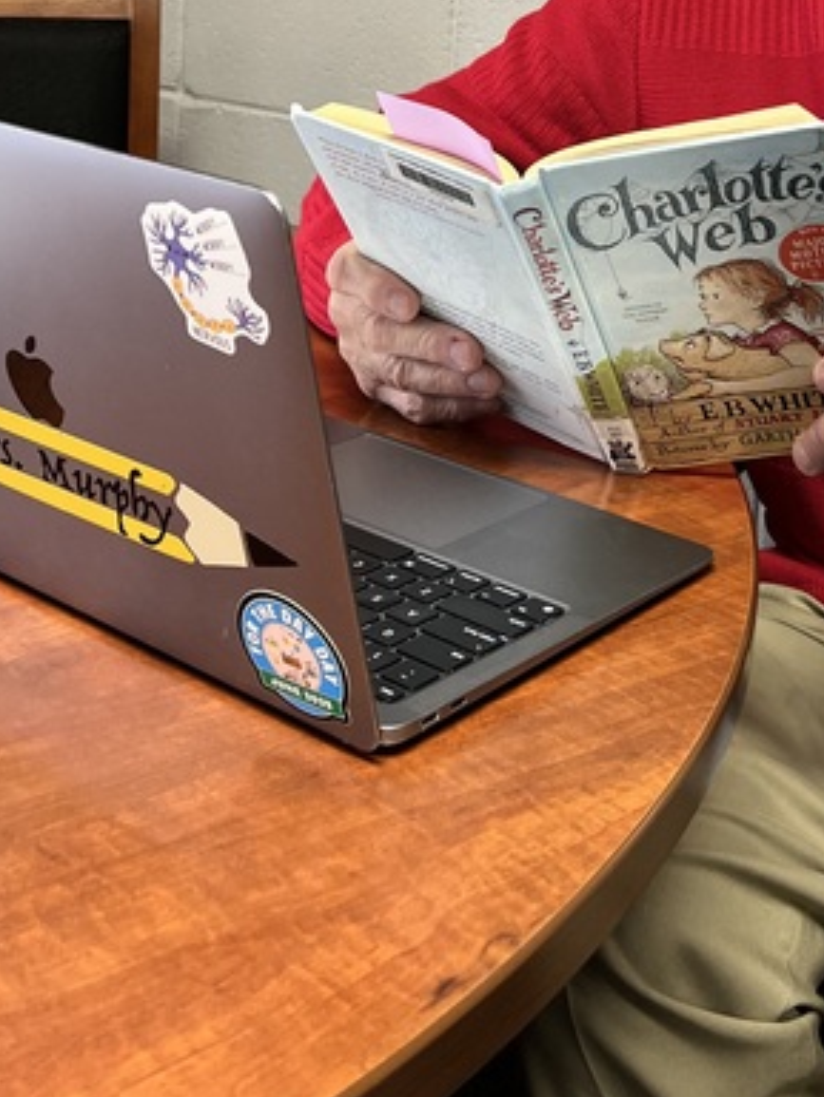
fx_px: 1713
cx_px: 656
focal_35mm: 54
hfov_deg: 26.6
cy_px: 31
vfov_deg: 33.0
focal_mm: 5.7
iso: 125
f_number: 1.5
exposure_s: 1/60
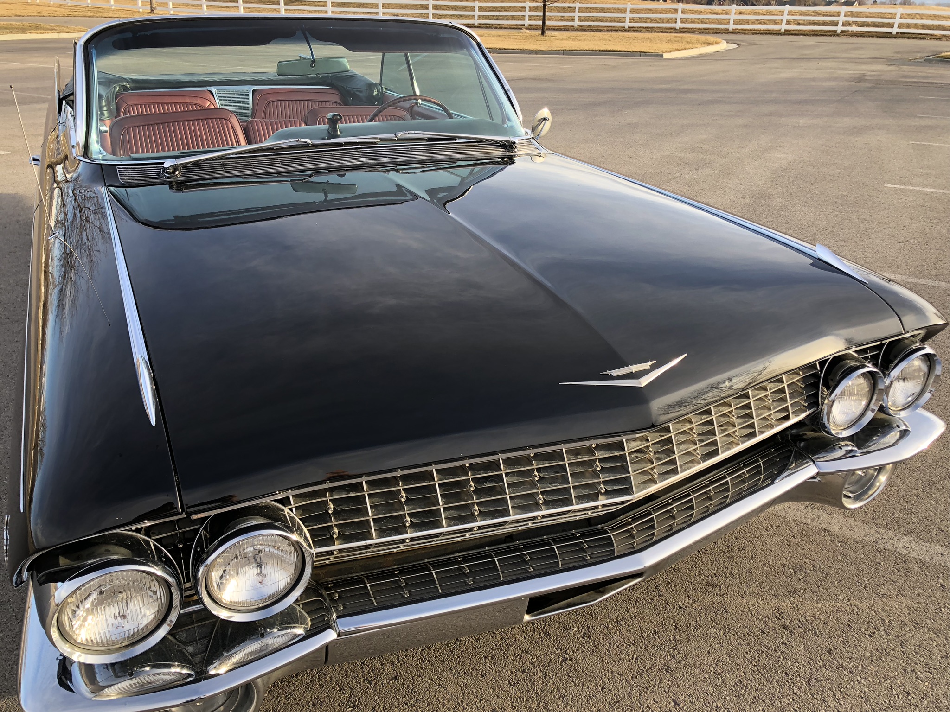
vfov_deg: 49.7
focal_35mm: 28
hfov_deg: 63.4
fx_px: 768
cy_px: 356
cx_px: 475
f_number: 1.8
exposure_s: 1/169
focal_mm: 4
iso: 20
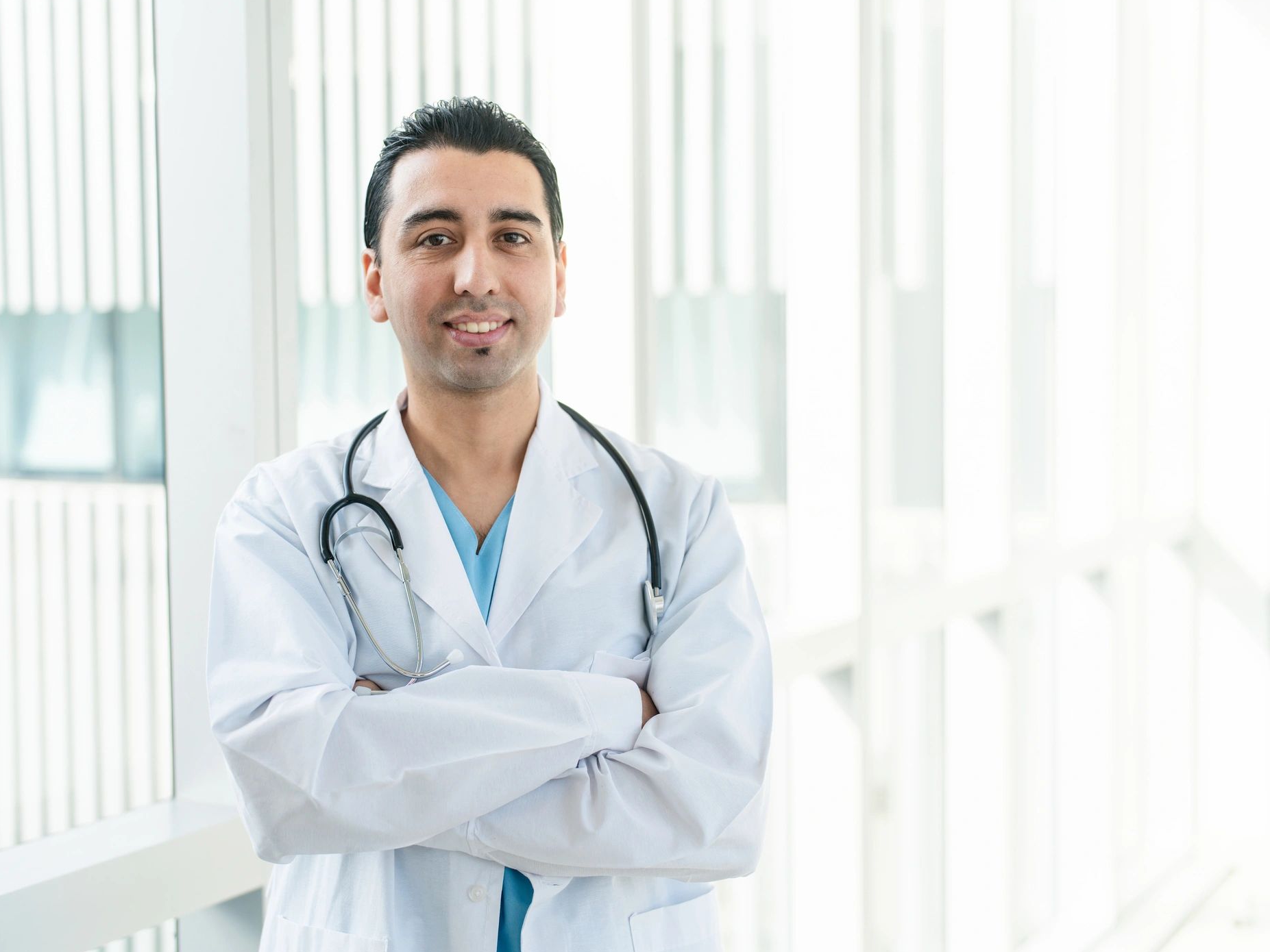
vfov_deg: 26.6
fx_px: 2018
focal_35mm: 55
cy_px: 475
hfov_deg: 34.9
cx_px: 549
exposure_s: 1/320
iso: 100
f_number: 2
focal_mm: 50
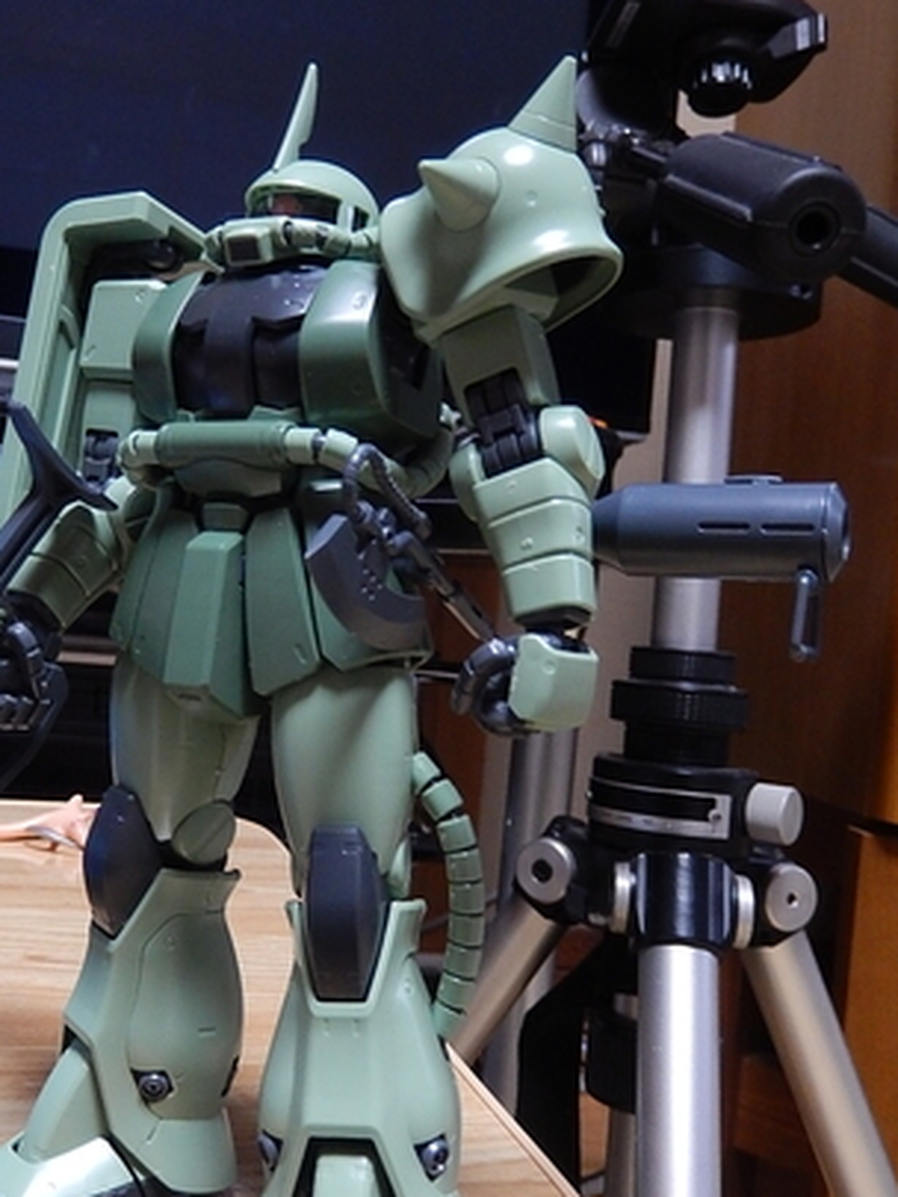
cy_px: 597
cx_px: 295
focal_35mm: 37
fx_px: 1279
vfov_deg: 50.1
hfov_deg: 38.2
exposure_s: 1/13
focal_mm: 4.5
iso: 400
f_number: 3.4
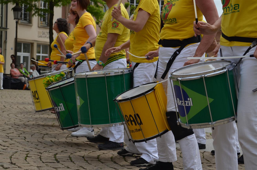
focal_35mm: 72
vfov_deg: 18.8
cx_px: 128
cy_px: 85
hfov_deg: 28.1
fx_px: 513
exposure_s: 1/1500
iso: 400
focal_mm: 48
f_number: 6.7
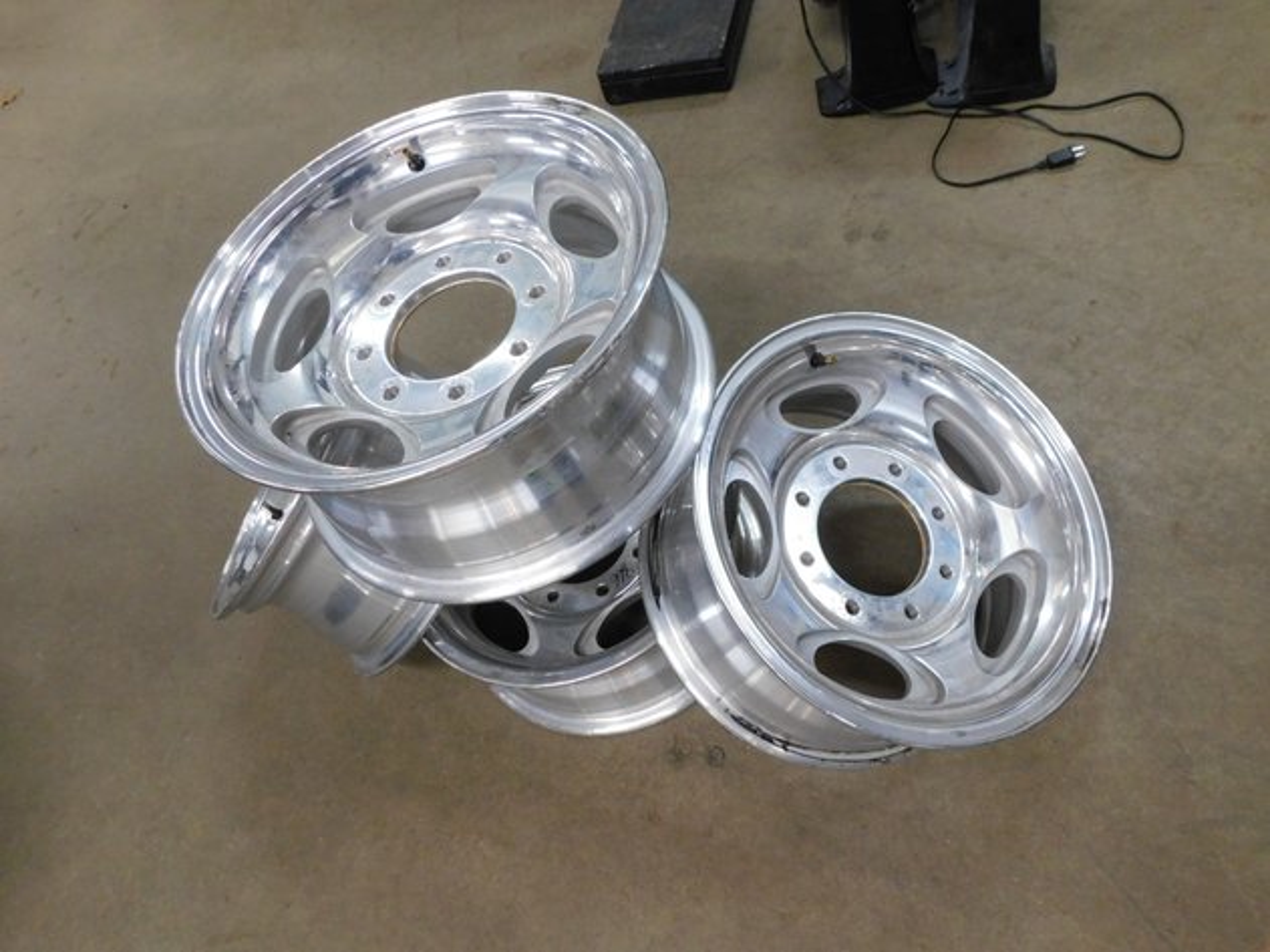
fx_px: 880
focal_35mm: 24
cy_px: 476
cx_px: 635
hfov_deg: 71.6
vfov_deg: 56.8
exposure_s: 1/20
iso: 400
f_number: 3
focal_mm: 4.1
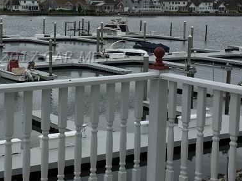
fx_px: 511
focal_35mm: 73
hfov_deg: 26.2
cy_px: 56
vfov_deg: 20.1
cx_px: 47
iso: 25
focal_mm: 4.15
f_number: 2.2
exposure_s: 1/1709
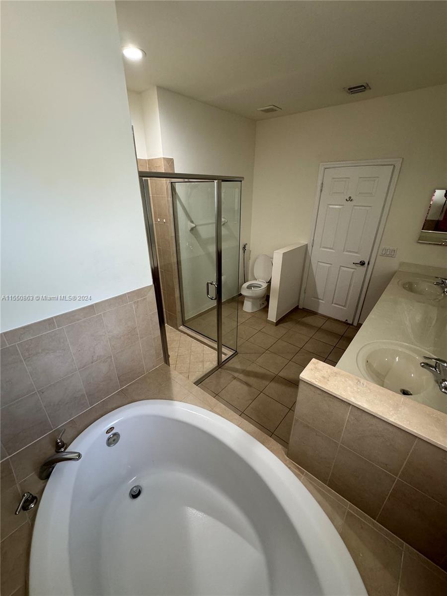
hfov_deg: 85.7
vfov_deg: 102.1
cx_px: 224
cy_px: 298
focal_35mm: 14
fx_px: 241
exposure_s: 1/60
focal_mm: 2.22
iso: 250
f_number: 2.2
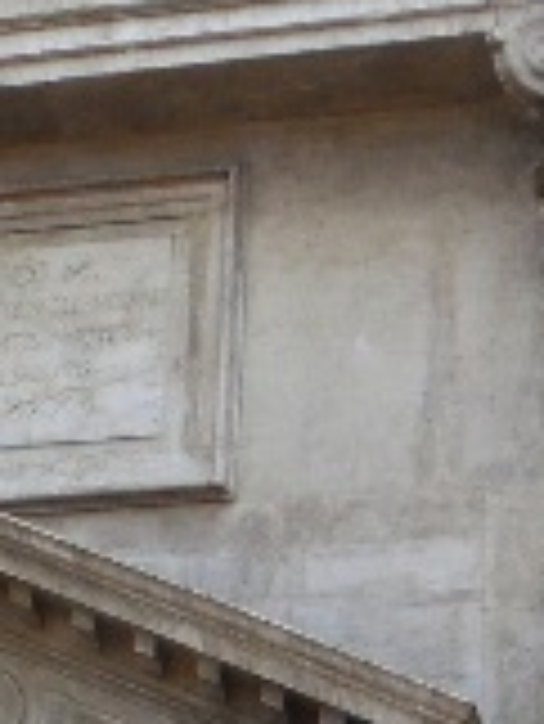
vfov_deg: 12.9
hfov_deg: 10.3
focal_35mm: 144
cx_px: 205
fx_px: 3013
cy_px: 1102
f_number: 3.5
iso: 125
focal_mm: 4.6
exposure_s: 1/1250
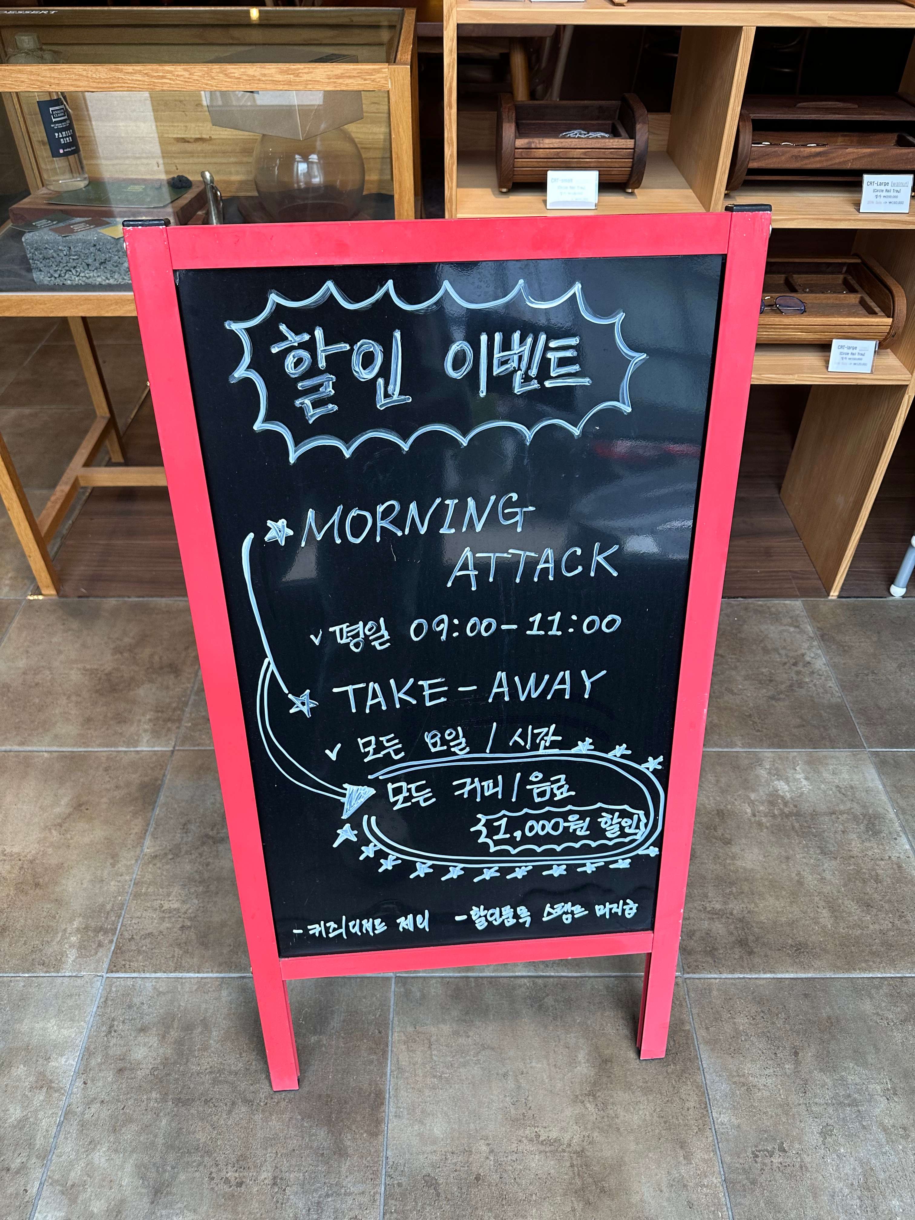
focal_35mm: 24
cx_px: 458
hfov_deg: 56.8
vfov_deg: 71.6
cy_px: 610
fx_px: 846
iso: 200
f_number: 1.78
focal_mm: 6.86
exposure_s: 1/120
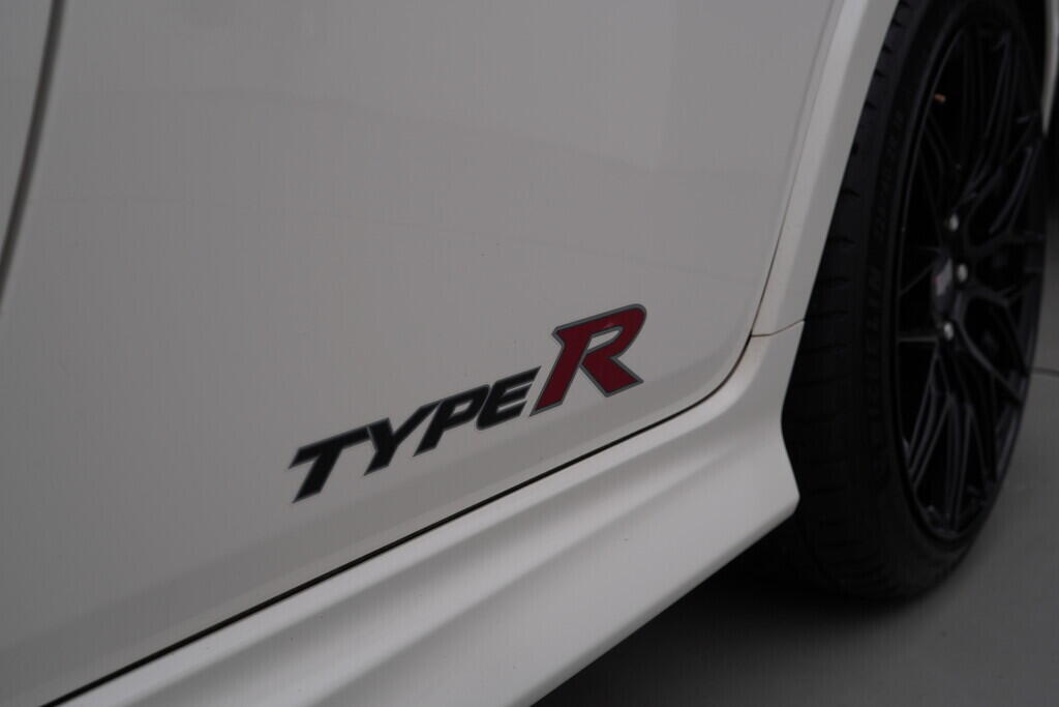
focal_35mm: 36
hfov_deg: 53.1
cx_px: 530
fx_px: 1059
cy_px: 354
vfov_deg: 36.9
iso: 125
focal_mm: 24
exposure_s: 1/125
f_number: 5
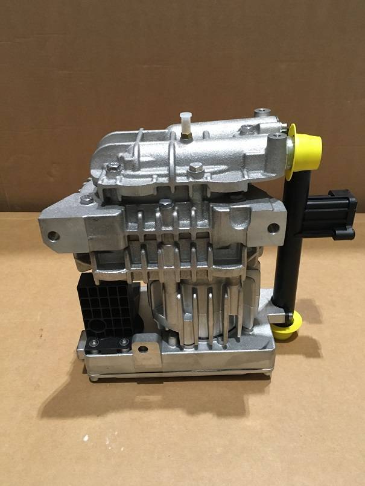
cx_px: 182
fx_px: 408
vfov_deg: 61.7
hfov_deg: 48.2
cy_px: 243
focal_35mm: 29
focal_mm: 4.15
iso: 200
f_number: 2.2
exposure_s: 1/20
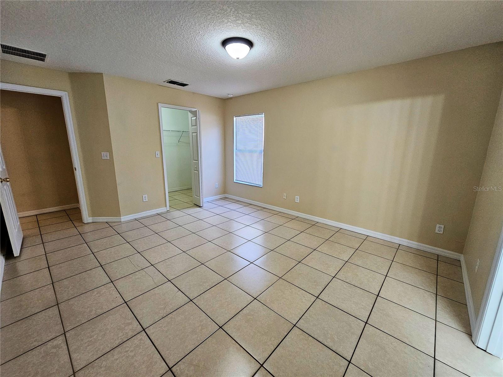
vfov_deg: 89.9
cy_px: 188
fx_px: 189
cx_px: 252
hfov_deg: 106.2
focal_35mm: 13
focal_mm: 2.2
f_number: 2.2
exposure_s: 1/60
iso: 250
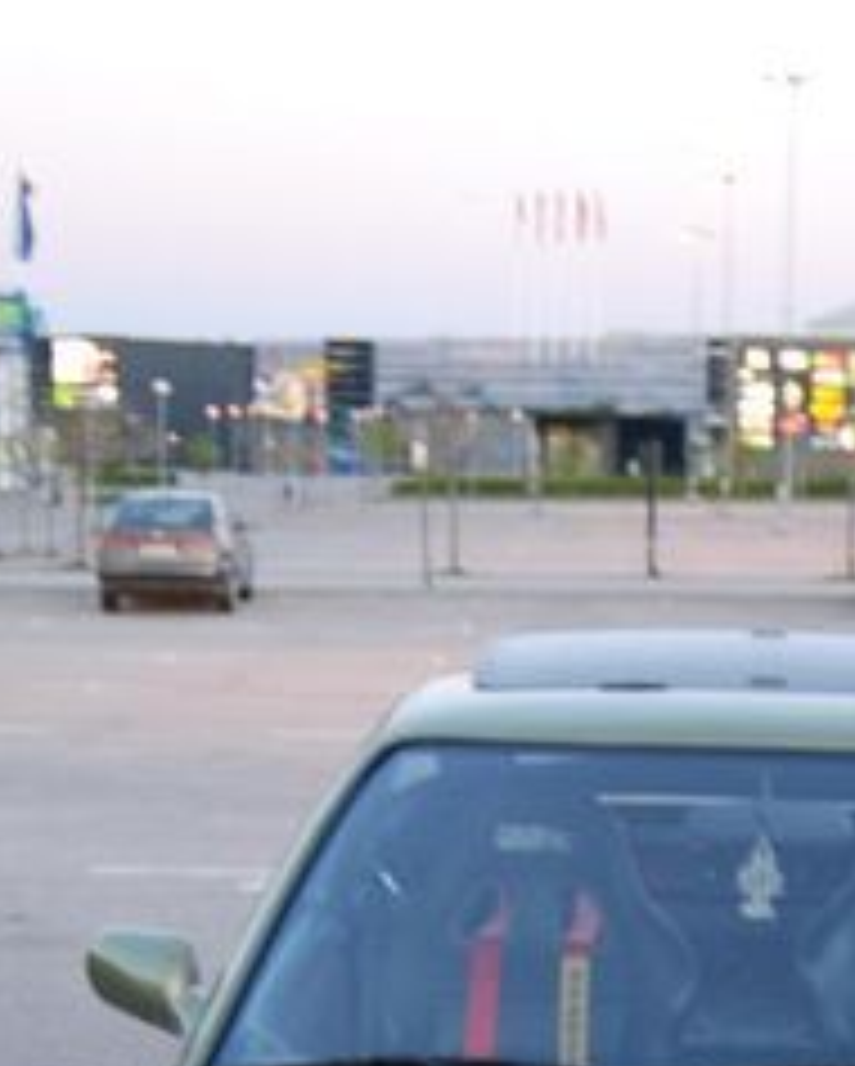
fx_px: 3127
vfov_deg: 18.6
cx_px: 745
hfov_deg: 15.4
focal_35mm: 99
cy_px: 1196
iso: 100
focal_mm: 26
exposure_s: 1/10
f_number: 4
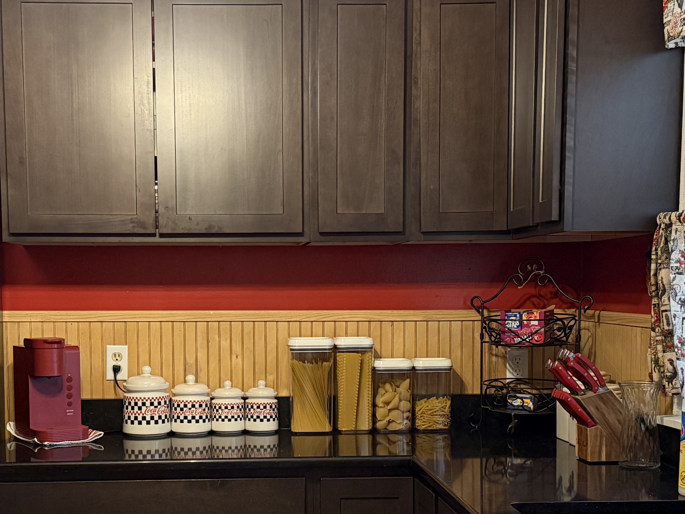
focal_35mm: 58
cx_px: 271
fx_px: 1148
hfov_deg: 33.1
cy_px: 373
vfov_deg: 25.0
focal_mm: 6.76
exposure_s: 1/60
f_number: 1.78
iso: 640
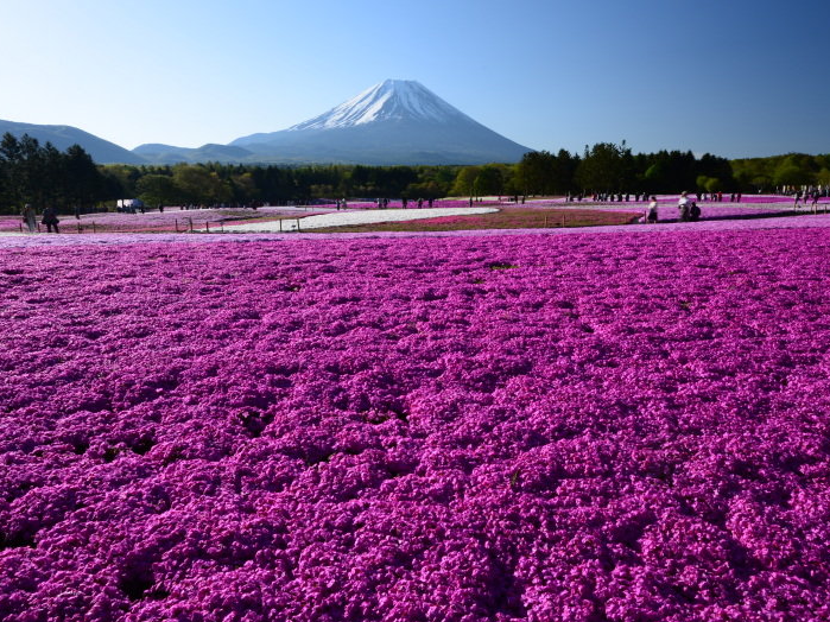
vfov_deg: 61.1
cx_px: 448
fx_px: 527
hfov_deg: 76.3
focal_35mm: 22
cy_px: 315
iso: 100
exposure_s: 1/8
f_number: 22
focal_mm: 20
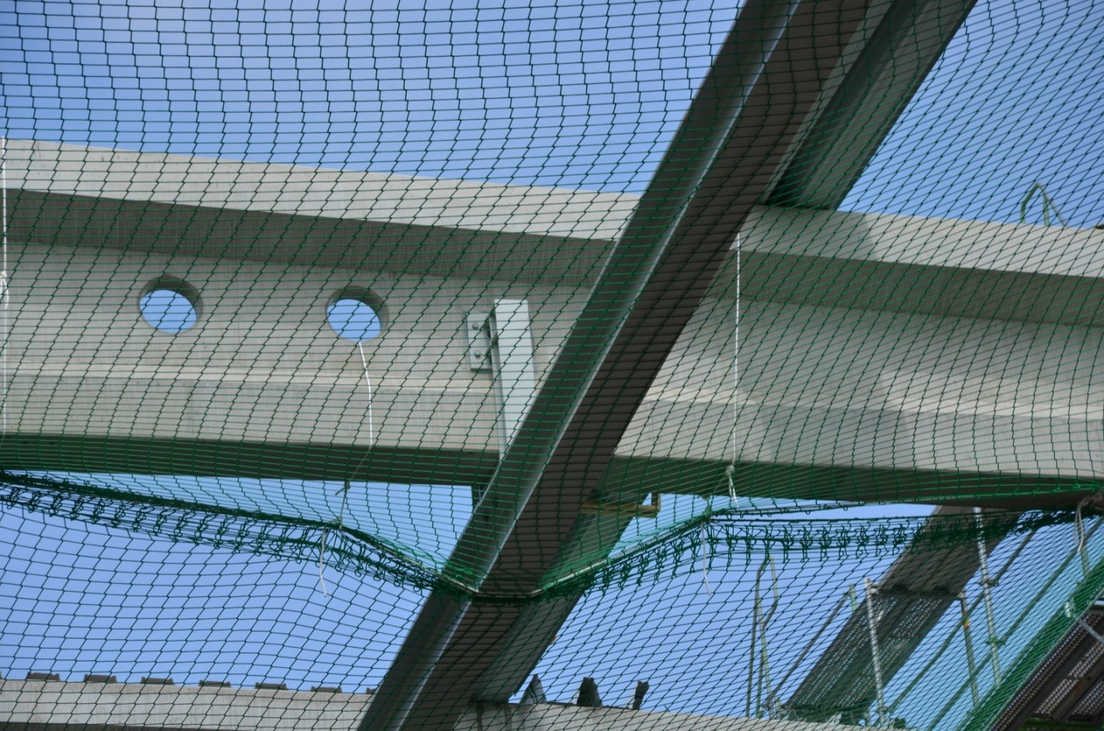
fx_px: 4820
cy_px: 366
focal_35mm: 158
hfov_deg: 13.1
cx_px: 552
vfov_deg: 8.7
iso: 100
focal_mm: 105
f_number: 8
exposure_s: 1/250
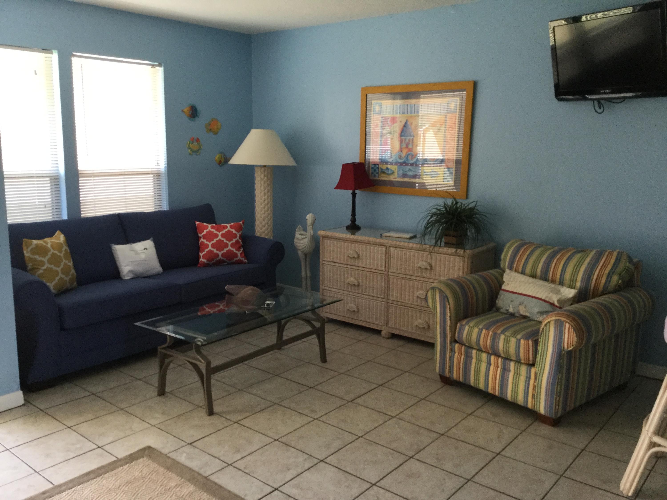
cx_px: 334
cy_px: 250
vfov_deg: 45.4
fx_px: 597
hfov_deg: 58.4
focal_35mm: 31
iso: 40
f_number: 2.4
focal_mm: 3.3
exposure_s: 1/30
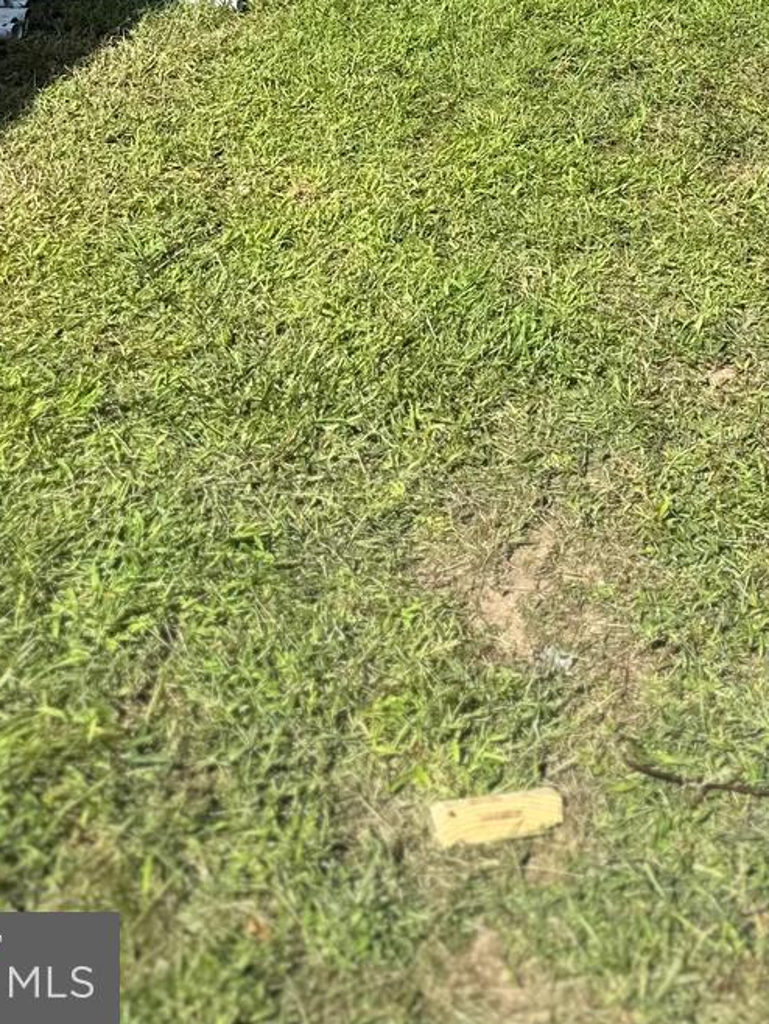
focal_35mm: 56
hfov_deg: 25.6
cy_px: -156
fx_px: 1658
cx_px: 627
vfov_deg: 30.1
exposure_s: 1/5000
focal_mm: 6.86
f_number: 1.78
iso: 80
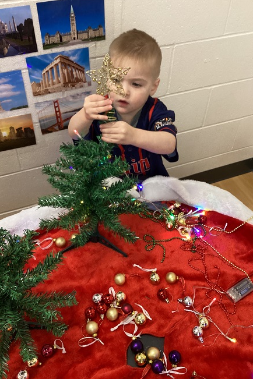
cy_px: 186
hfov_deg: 40.0
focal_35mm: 33
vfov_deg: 57.2
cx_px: 125
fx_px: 348
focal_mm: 3.3
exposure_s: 1/60
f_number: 2.4
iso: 320
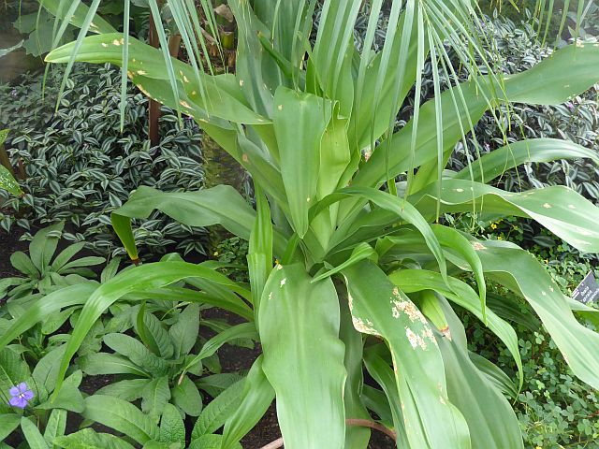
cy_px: 224
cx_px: 300
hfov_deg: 38.9
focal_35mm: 49
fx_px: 848
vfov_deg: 29.7
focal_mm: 8.4
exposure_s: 1/60
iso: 400
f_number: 4
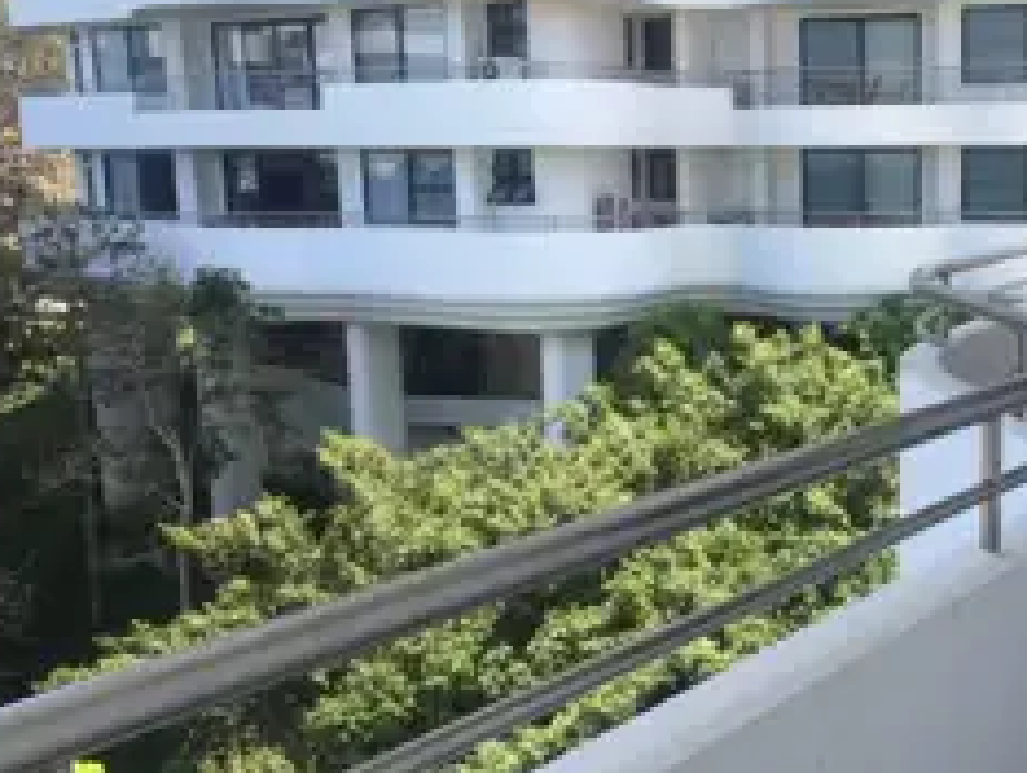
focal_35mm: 52
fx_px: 1544
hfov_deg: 35.3
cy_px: 450
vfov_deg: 28.0
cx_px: 856
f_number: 2.2
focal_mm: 4.15
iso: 25
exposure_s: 1/569
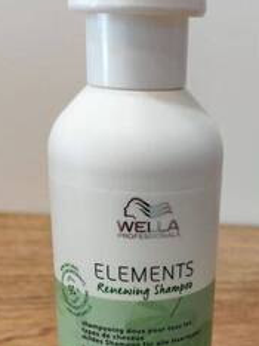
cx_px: 182
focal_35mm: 59
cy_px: 312
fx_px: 590
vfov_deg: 31.2
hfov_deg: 24.6
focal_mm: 6.19
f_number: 1.65
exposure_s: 1/100
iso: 320
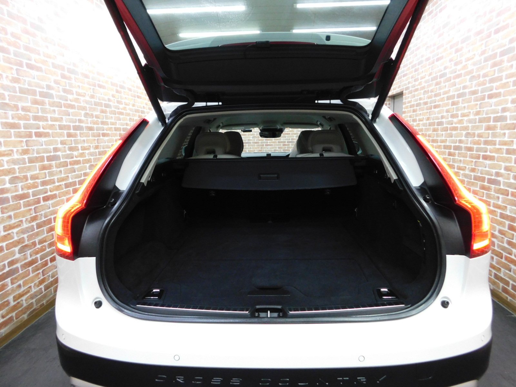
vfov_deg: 58.9
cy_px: 194
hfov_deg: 73.9
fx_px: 343
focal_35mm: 23
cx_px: 258
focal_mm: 4
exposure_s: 1/25
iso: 400
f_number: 3
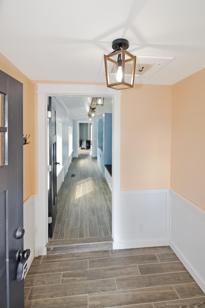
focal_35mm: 16
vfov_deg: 95.1
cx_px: 102
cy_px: 154
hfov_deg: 71.9
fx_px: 141
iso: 320
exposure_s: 1/60
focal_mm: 11
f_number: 4.5
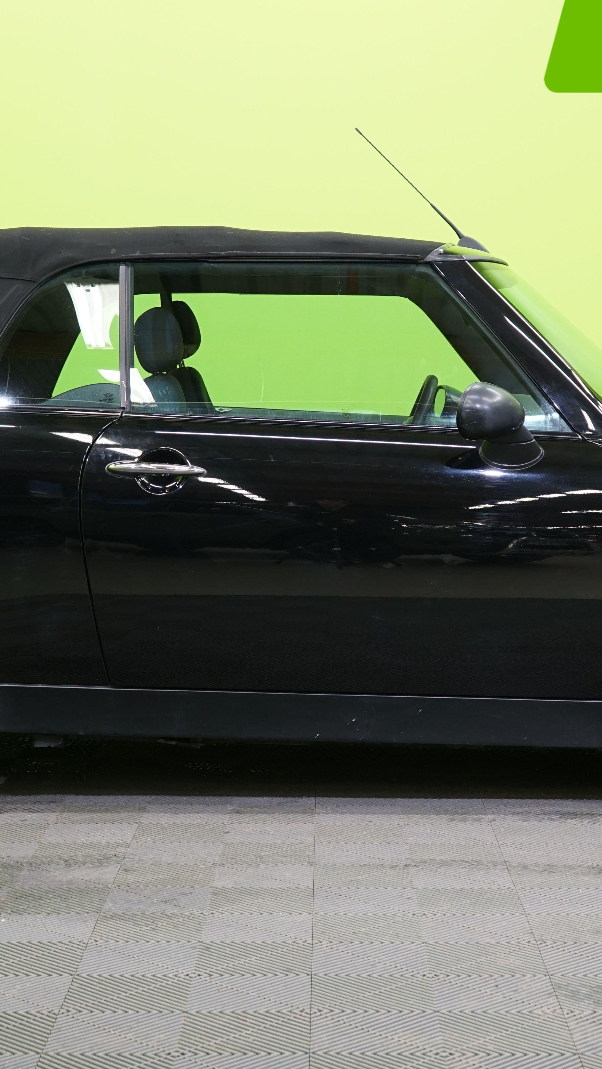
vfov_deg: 30.5
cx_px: 317
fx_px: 1958
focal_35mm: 69
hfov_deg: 17.5
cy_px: 482
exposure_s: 1/20
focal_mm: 39
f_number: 5
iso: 500
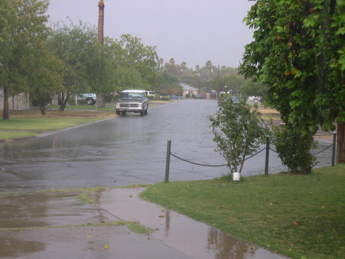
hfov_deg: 27.0
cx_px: 172
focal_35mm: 72
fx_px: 718
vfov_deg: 20.4
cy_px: 130
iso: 100
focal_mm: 15.3
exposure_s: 1/10.1
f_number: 3.8
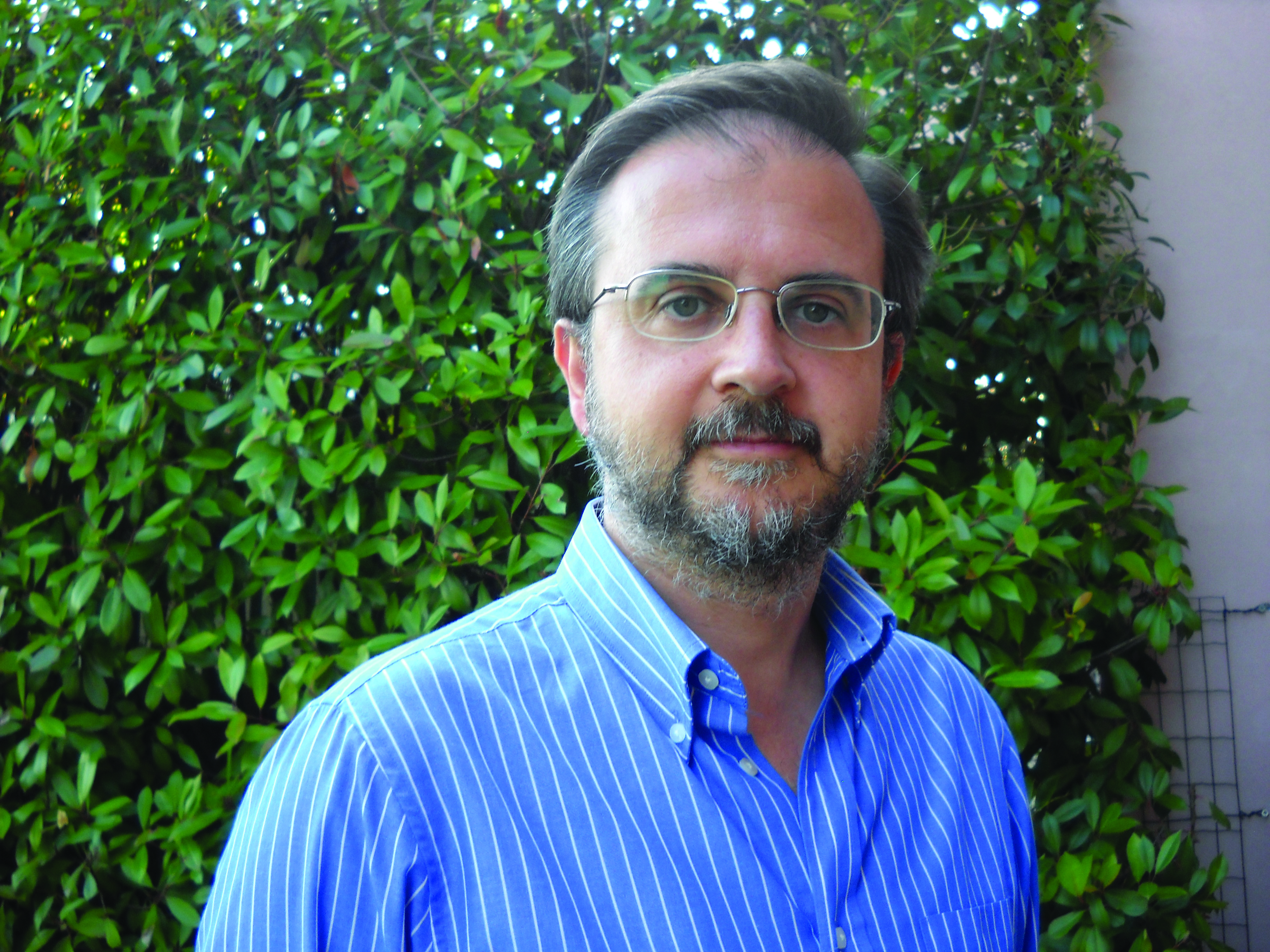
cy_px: 476
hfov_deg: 45.8
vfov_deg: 35.1
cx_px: 635
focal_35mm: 41
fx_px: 1504
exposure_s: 1/60
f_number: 3.1
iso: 109
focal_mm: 6.72
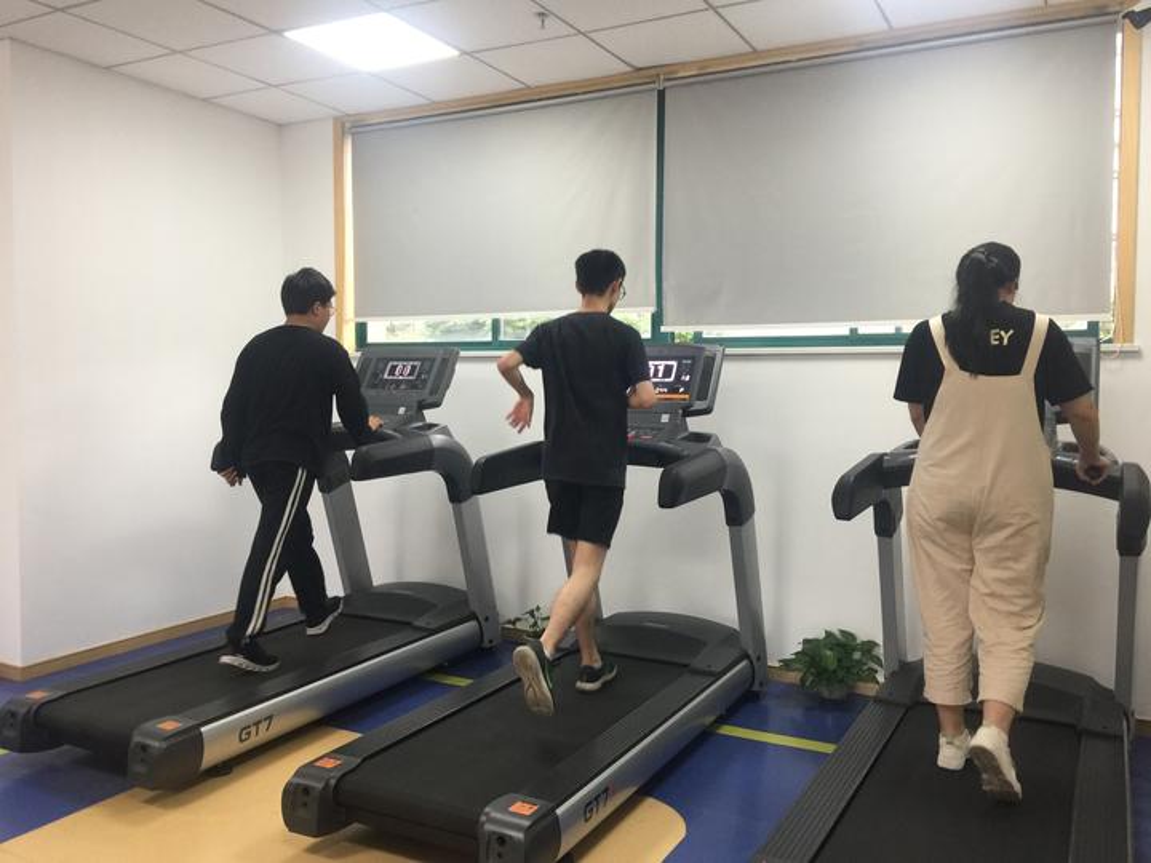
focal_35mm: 29
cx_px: 576
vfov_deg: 48.2
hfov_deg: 61.7
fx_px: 964
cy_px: 432
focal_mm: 4.15
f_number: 2.2
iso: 64
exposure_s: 1/33
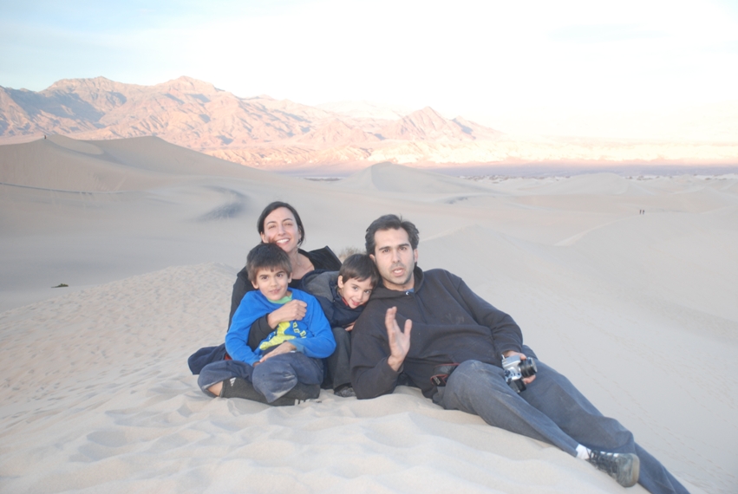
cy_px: 247
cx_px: 369
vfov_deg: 28.2
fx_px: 985
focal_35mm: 48
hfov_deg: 41.1
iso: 280
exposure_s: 1/60
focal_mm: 32
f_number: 4.2
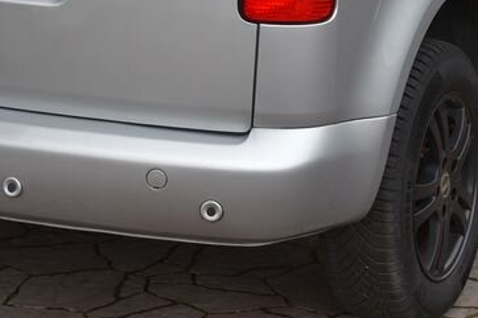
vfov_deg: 9.9
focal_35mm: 136
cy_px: -108
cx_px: 168
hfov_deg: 15.1
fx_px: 1805
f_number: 5.6
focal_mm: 48
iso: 500
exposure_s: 1/100
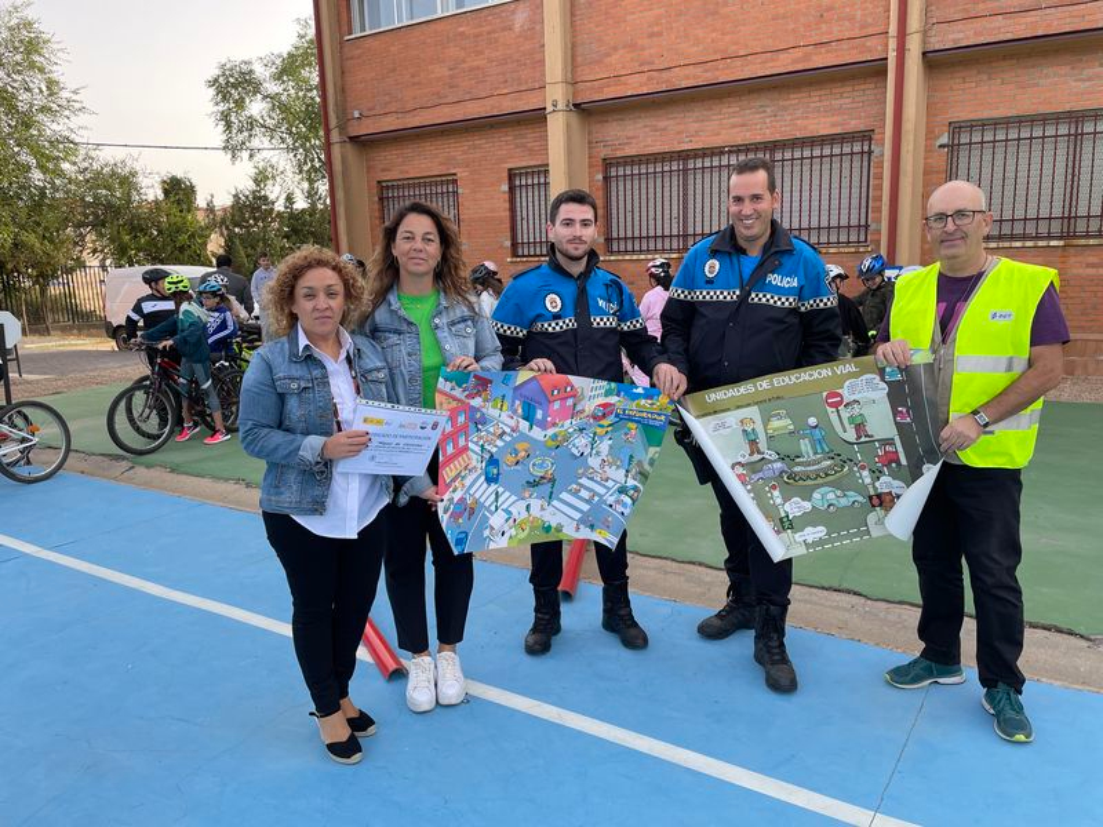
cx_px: 552
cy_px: 414
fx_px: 828
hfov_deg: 67.3
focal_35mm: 26
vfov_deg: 53.1
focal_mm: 4.2
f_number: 1.6
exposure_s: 1/350
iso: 32
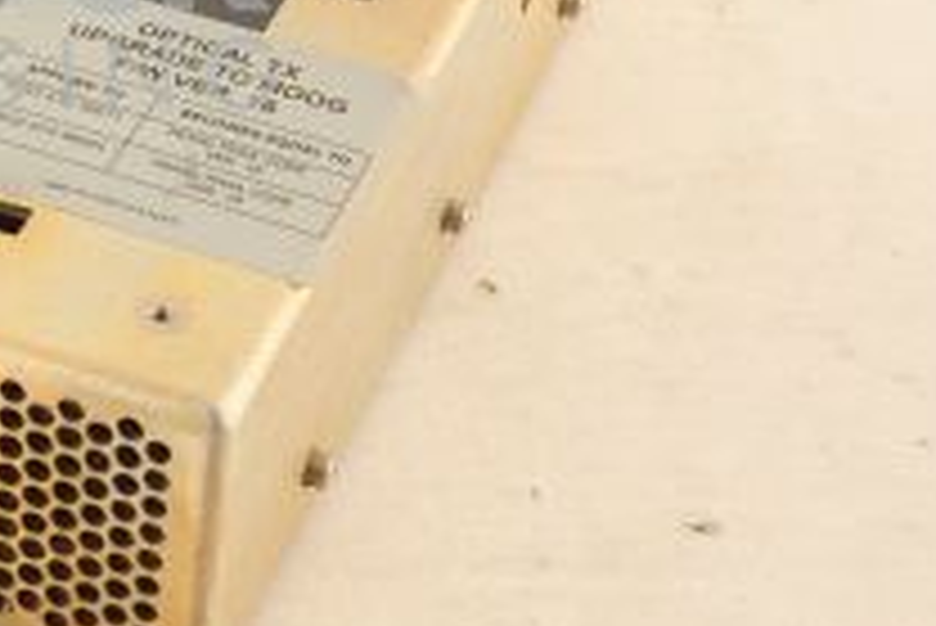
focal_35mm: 144
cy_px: 2
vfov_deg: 9.5
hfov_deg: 13.8
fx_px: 3746
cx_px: -171
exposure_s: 1/125
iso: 1600
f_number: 13
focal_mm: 50
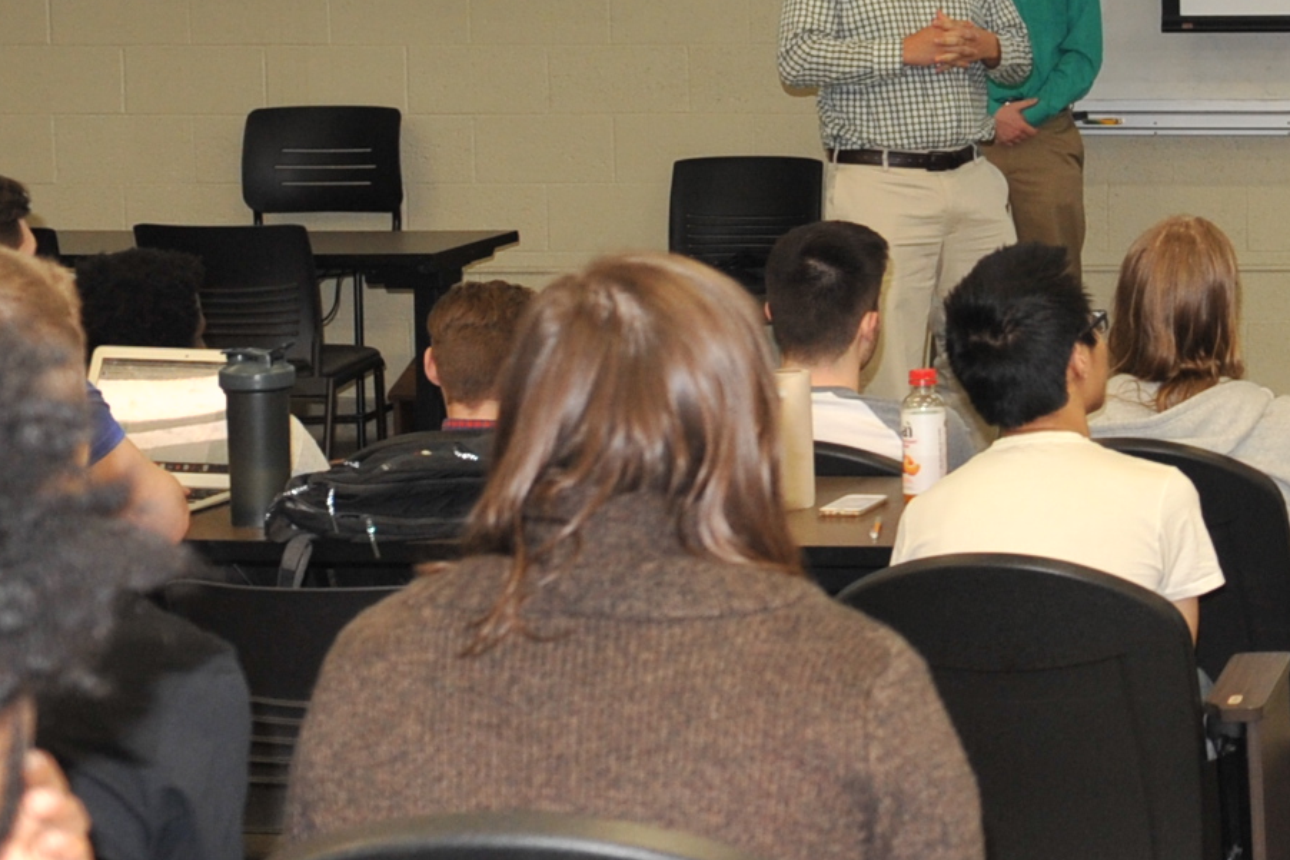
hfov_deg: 16.0
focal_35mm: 120
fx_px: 4299
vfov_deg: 11.4
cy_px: 149
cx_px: 1753
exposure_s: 1/60
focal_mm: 34
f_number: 5
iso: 1000
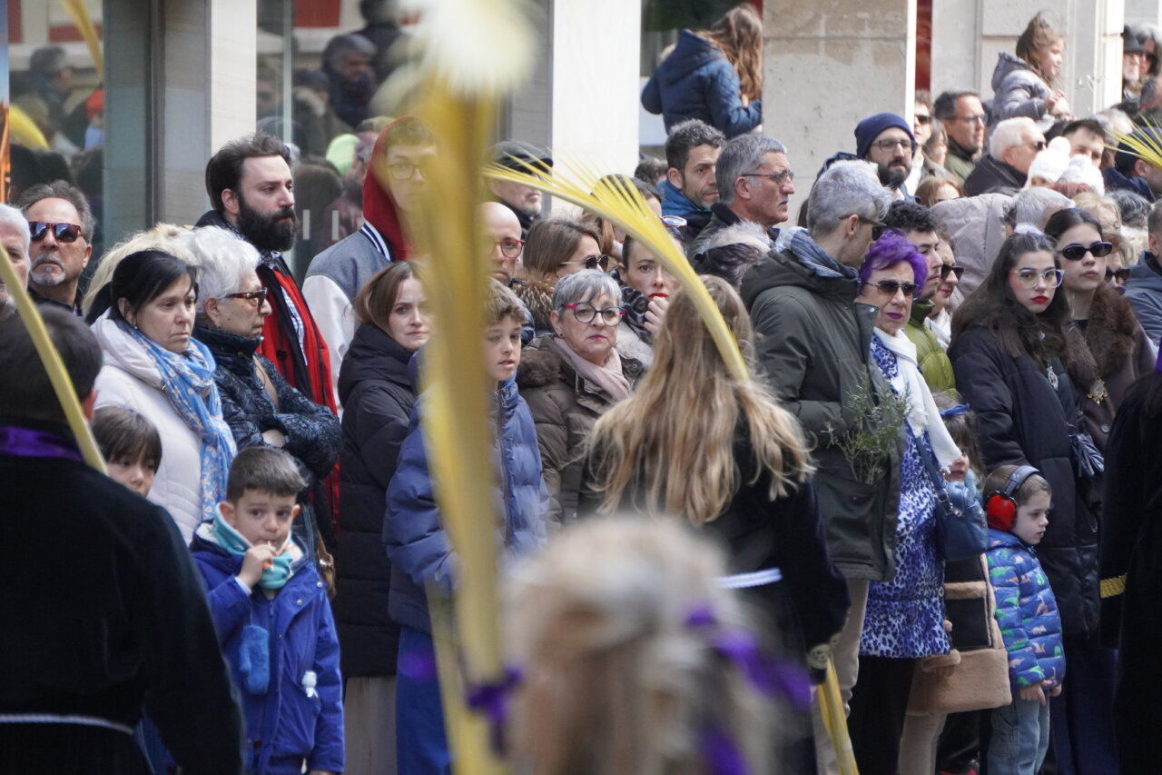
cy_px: 388
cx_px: 581
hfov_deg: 6.5
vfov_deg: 4.4
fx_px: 10165
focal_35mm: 315
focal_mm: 210
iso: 2500
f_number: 6.3
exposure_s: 1/400
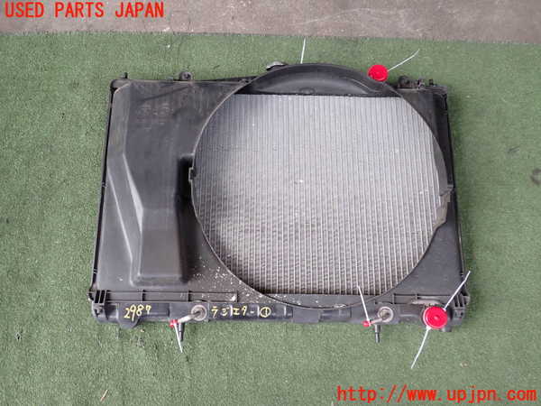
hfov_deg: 60.0
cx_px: 270
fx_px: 469
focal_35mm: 30
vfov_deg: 46.8
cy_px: 203
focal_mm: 5.4
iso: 125
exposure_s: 1/125
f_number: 2.3
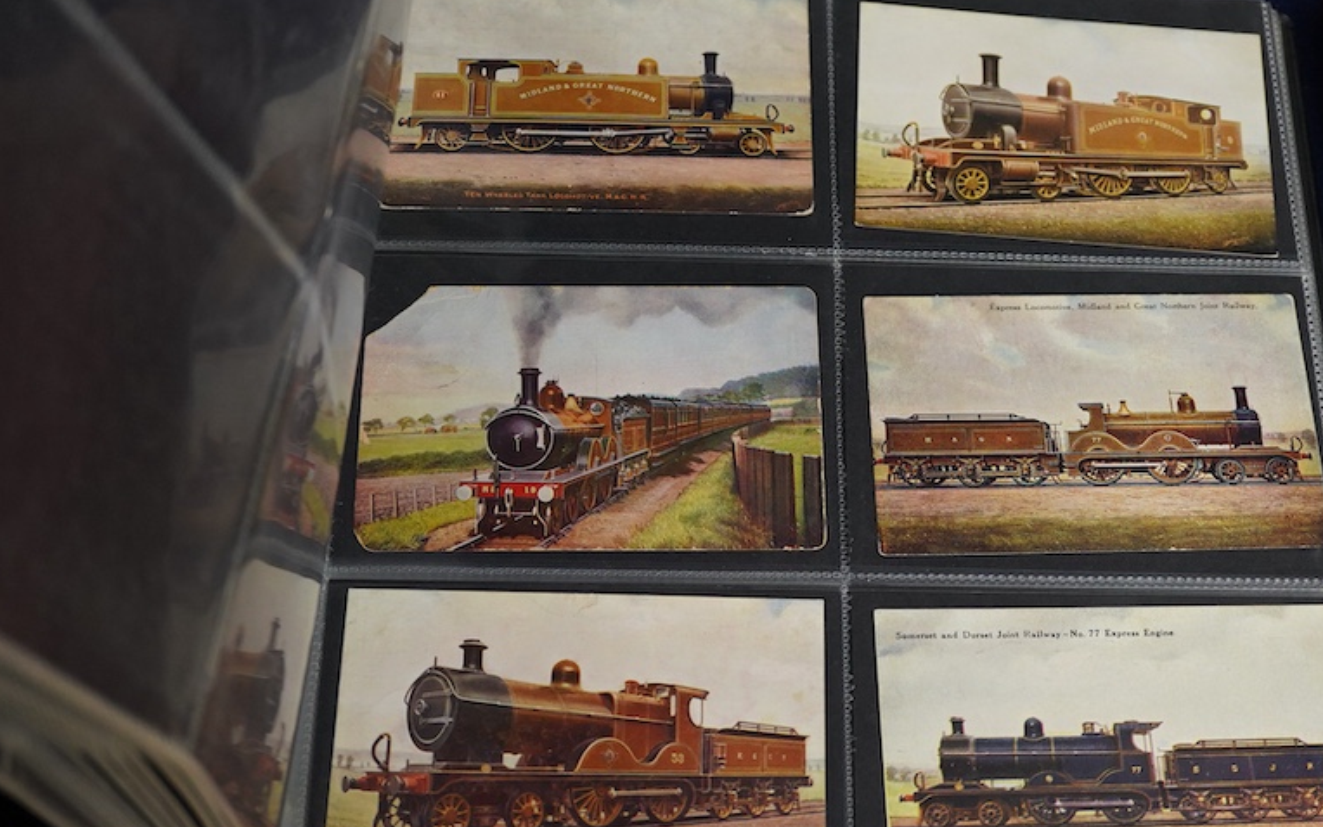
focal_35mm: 54
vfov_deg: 24.0
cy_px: 458
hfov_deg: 37.4
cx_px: 760
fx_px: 1948
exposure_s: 1/125
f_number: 3.5
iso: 1250
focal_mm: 30
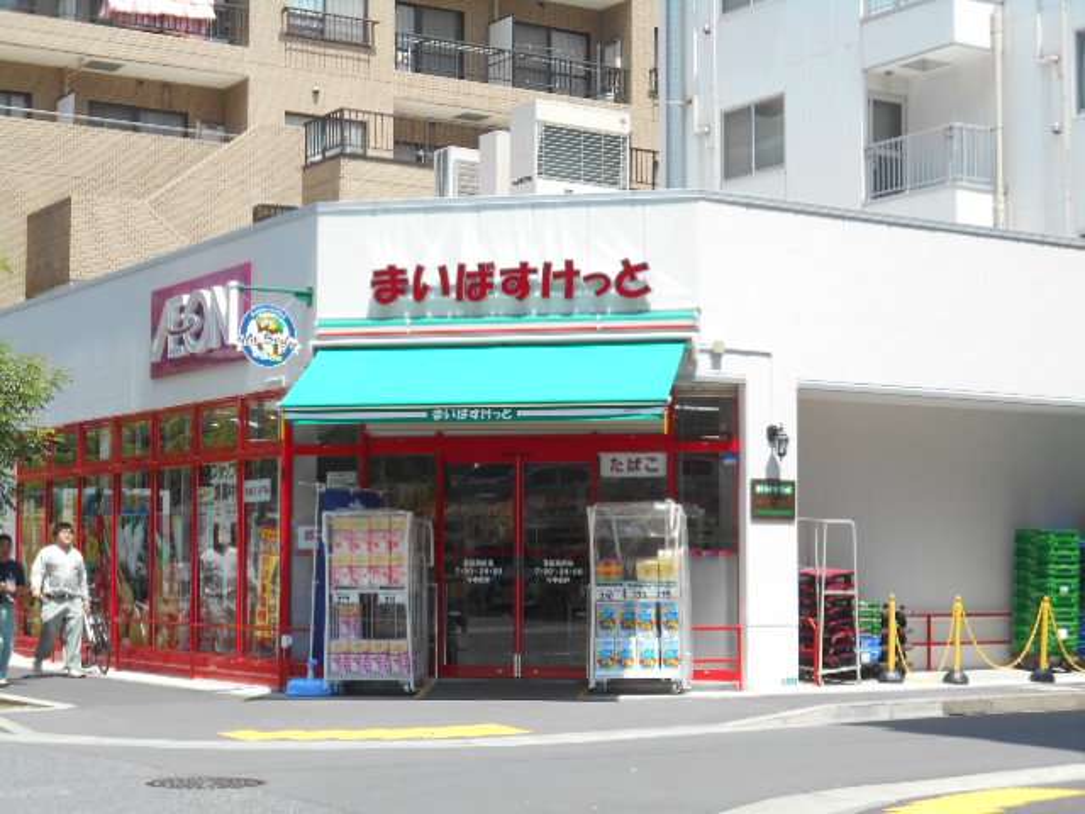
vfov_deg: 22.3
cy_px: 407
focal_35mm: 66
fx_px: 2069
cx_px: 542
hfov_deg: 29.4
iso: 80
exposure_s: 1/200
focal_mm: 11.6
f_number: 5.3
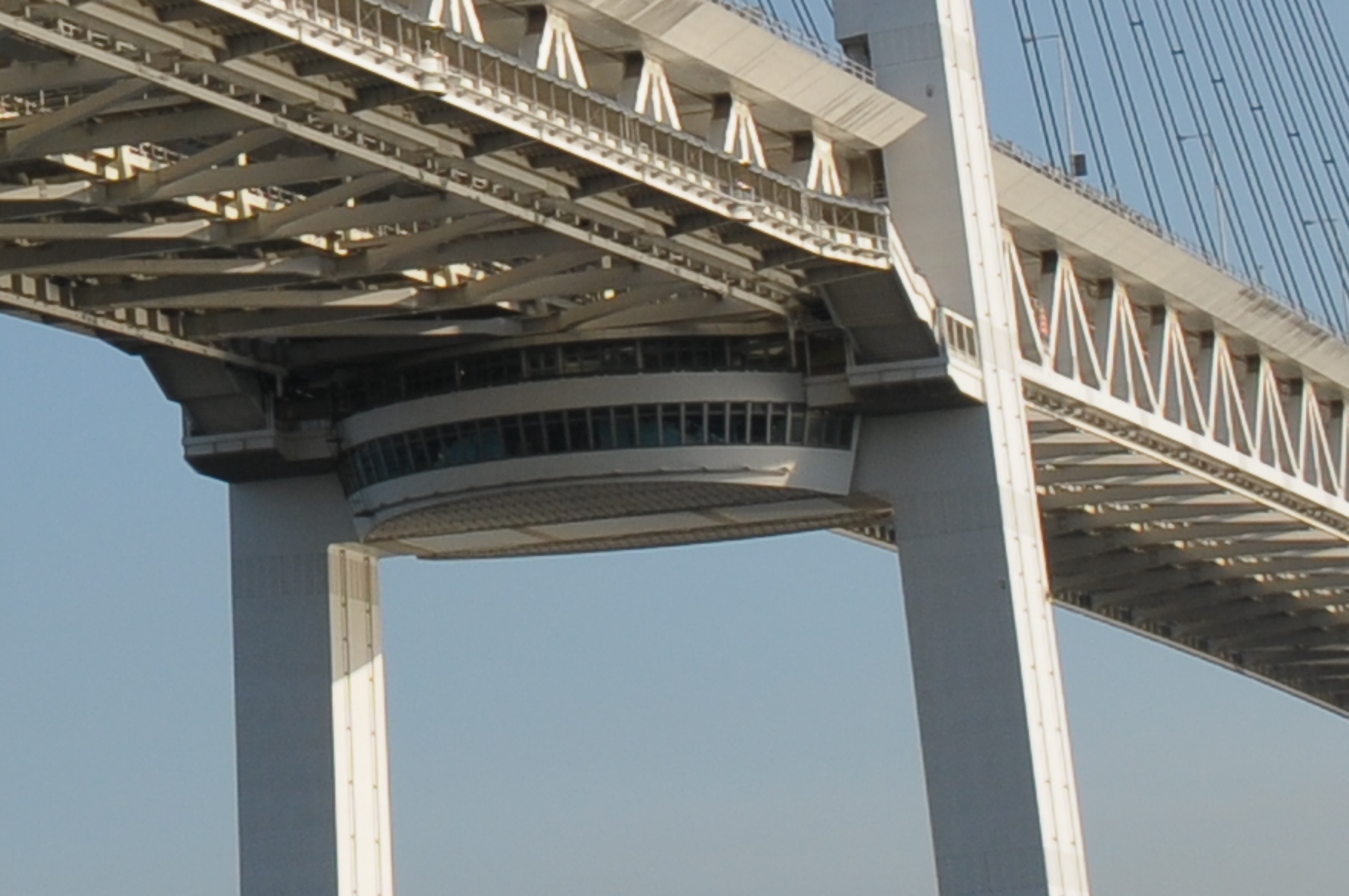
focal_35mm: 146
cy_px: -447
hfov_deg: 13.3
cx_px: -669
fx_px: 5464
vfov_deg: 9.1
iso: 200
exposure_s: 1/500
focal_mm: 20
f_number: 9
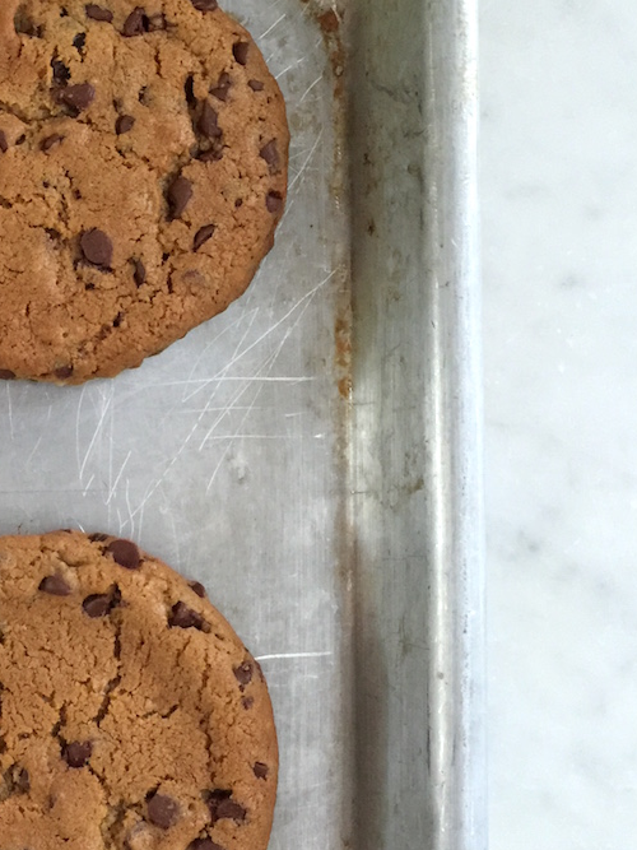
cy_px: 462
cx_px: 27
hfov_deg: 24.3
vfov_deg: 33.2
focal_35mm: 58
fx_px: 1424
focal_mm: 4.15
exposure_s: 1/10
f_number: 2.2
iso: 100
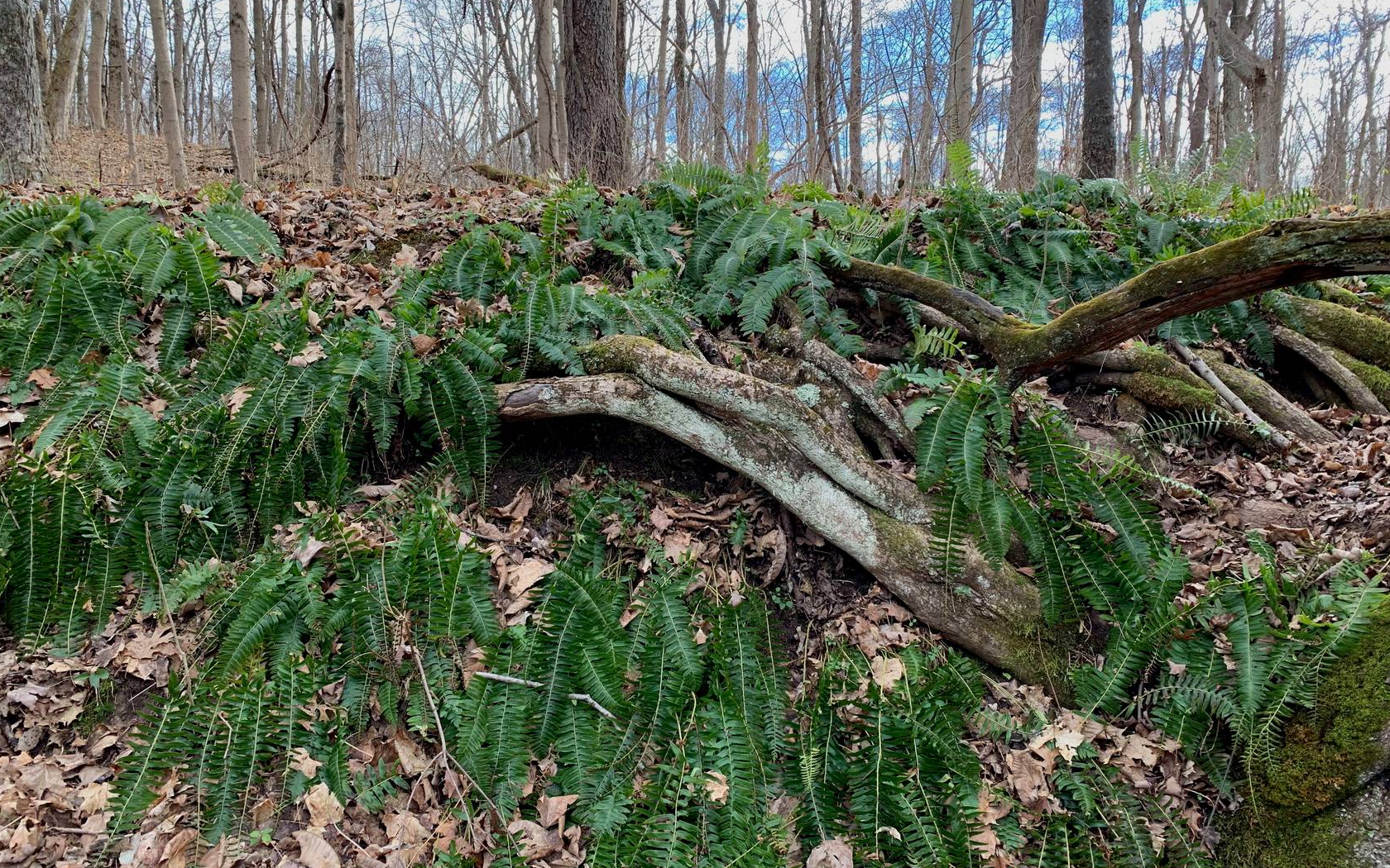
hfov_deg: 66.5
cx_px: 688
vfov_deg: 44.5
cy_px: 443
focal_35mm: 28
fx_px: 1061
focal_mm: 4.25
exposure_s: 1/122
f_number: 1.8
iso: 25
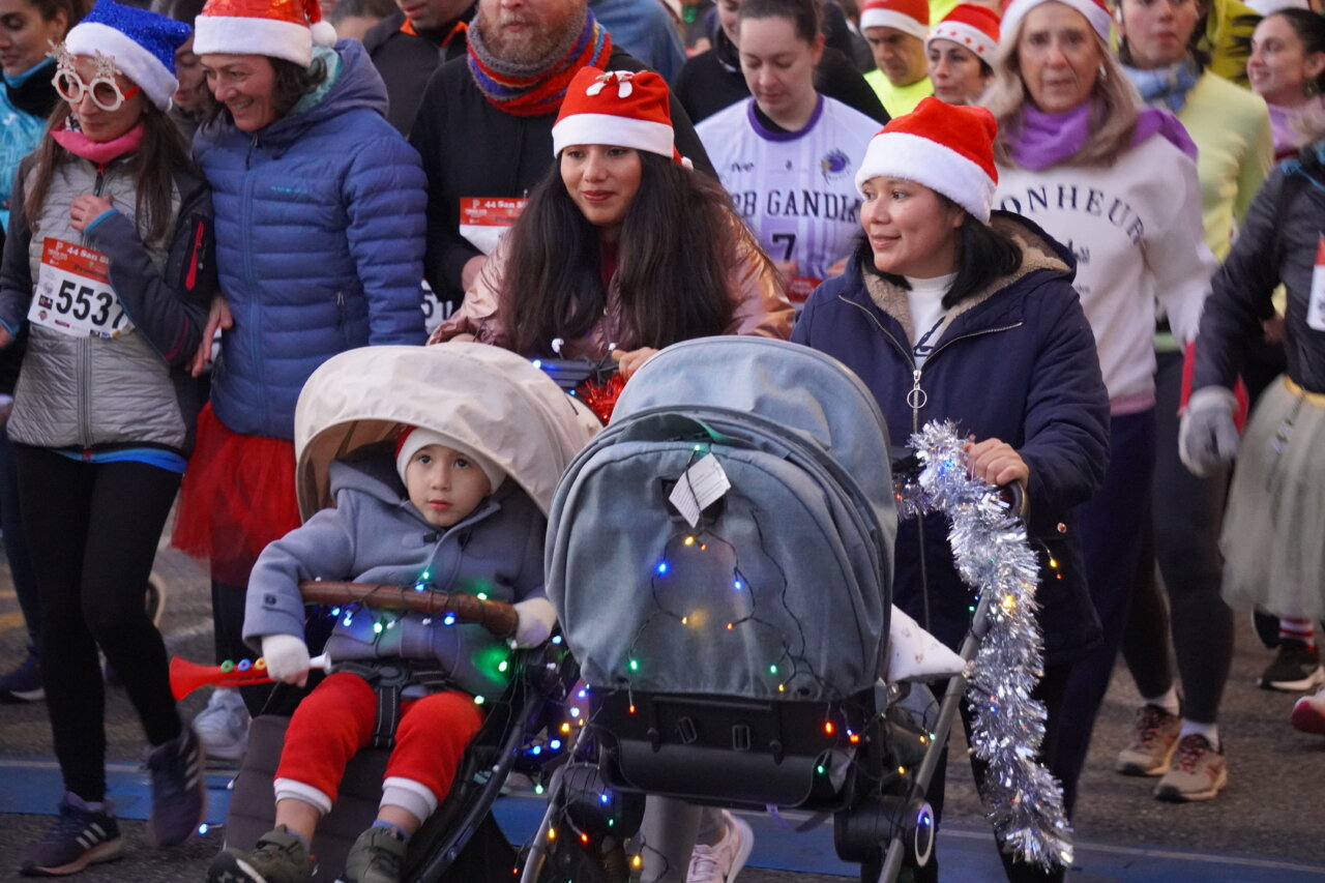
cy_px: 442
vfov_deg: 10.3
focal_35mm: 134
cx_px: 662
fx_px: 4913
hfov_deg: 15.4
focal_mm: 89
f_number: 5
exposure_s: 1/100
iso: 6400
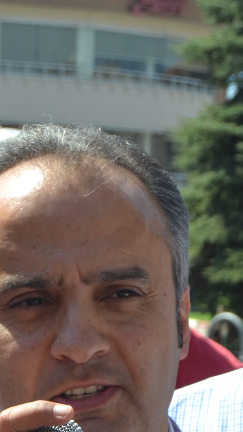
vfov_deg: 14.7
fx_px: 1639
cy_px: 478
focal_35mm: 143
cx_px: 85
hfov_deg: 8.5
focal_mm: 38
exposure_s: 1/200
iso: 100
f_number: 7.1
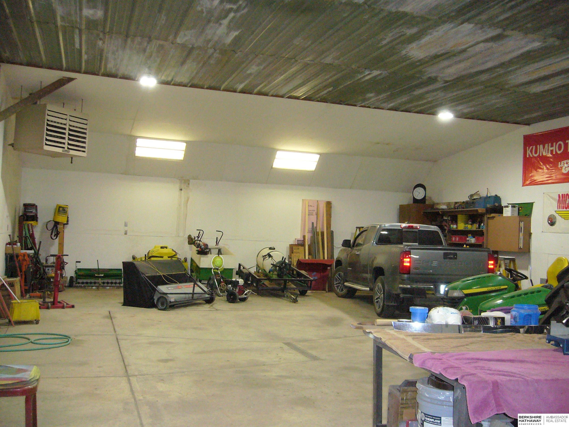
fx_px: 575
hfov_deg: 52.6
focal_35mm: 35
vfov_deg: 40.7
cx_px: 284
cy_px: 214
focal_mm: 5.8
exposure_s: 1/60
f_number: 2.8
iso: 400
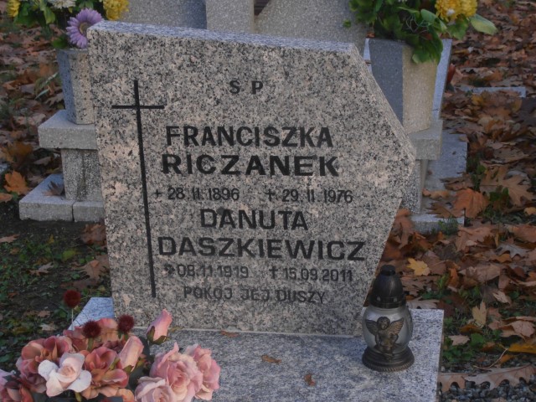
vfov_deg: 16.8
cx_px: 268
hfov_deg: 22.3
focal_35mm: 88
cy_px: 201
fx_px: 1363
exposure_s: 1/60
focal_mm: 15.51
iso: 80
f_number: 5.1
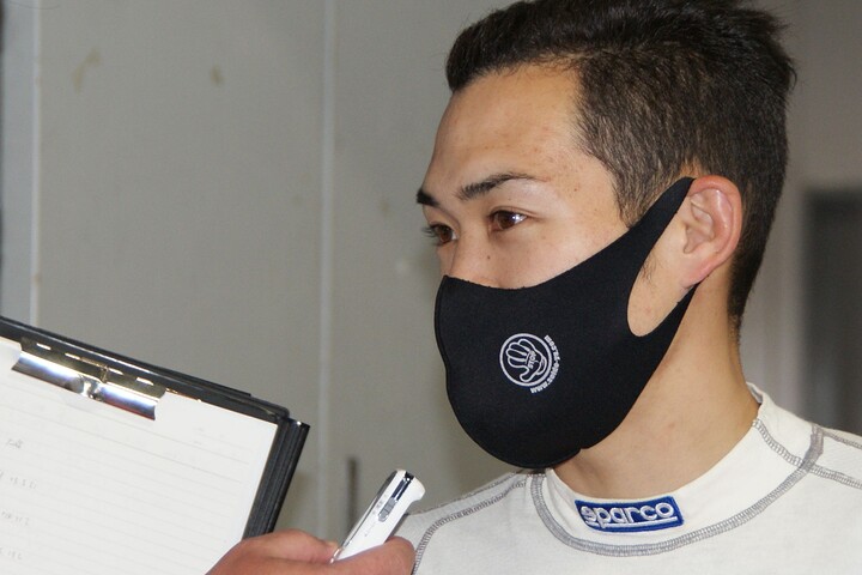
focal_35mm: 112
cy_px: 288
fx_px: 2694
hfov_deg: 18.2
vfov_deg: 12.2
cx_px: 431
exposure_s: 1/125
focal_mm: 75
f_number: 5.6
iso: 400
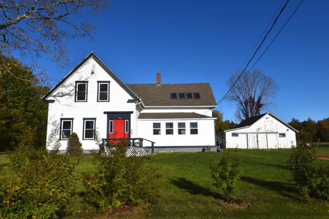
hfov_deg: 73.8
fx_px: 219
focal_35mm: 24
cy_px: 110
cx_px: 164
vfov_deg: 53.1
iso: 200
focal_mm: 16
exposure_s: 1/640
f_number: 13
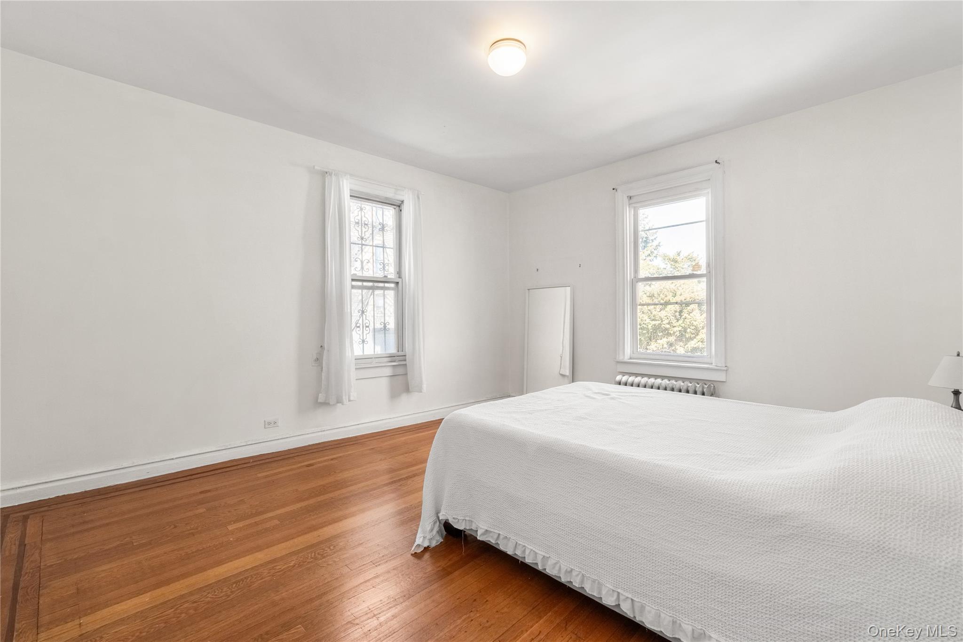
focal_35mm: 15
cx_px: 482
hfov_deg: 100.4
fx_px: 401
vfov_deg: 77.3
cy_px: 321
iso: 640
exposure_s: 1/1000
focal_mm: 10
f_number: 9
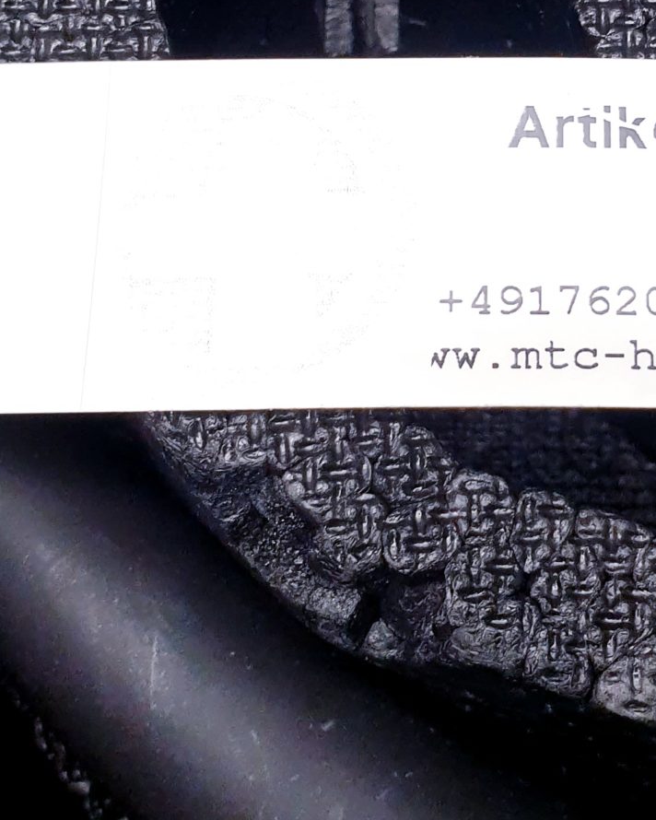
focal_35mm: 73
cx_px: 531
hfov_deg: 20.7
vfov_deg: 25.5
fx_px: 1772
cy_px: 142
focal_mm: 4.3
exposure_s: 1/100
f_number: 2.4
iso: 160
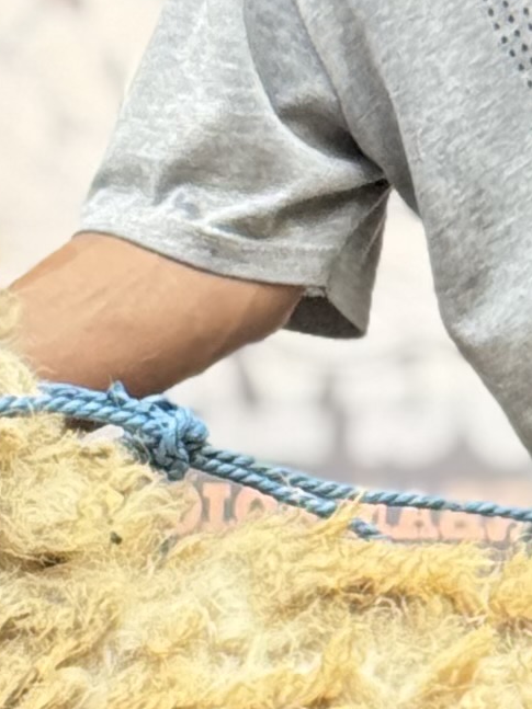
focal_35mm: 299
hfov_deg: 4.9
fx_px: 6129
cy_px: 639
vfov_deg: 6.6
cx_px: 712
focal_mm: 6.76
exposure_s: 1/121
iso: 80
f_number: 1.78
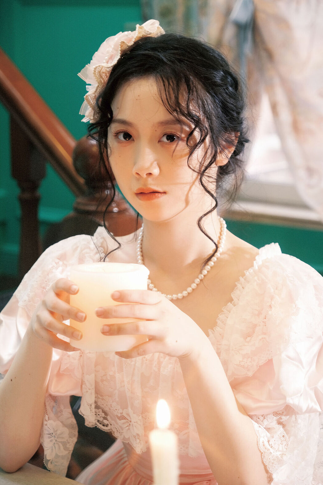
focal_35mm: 75
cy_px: 242
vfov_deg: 27.0
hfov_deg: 18.2
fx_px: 1009
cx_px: 162
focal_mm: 50
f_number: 2.8
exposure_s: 1/15
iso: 200
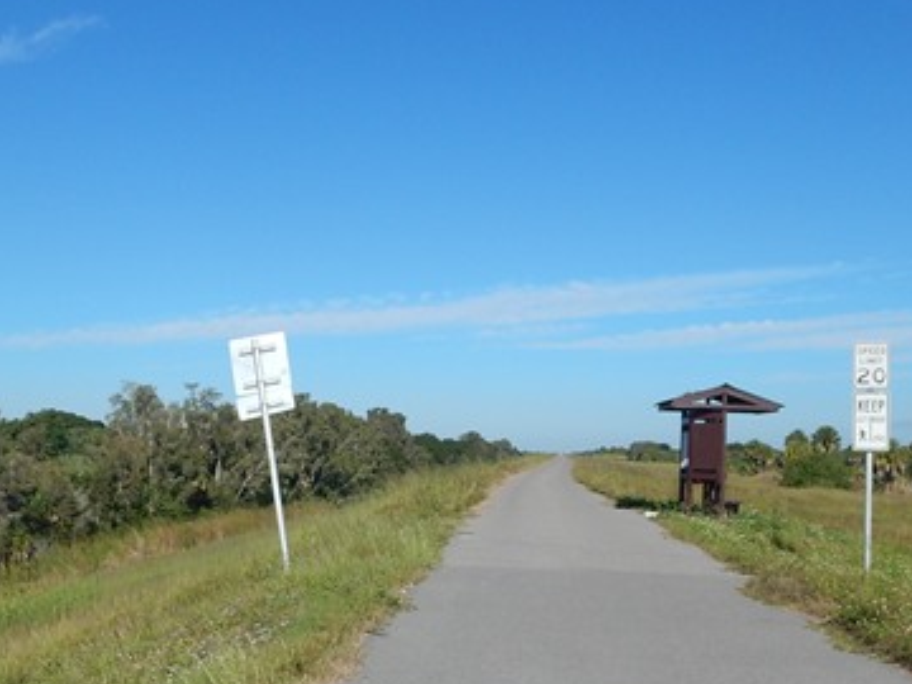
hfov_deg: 56.2
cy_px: 443
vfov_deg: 43.7
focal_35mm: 32
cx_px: 562
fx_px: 843
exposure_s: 1/400
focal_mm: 4.3
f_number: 8.2
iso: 125
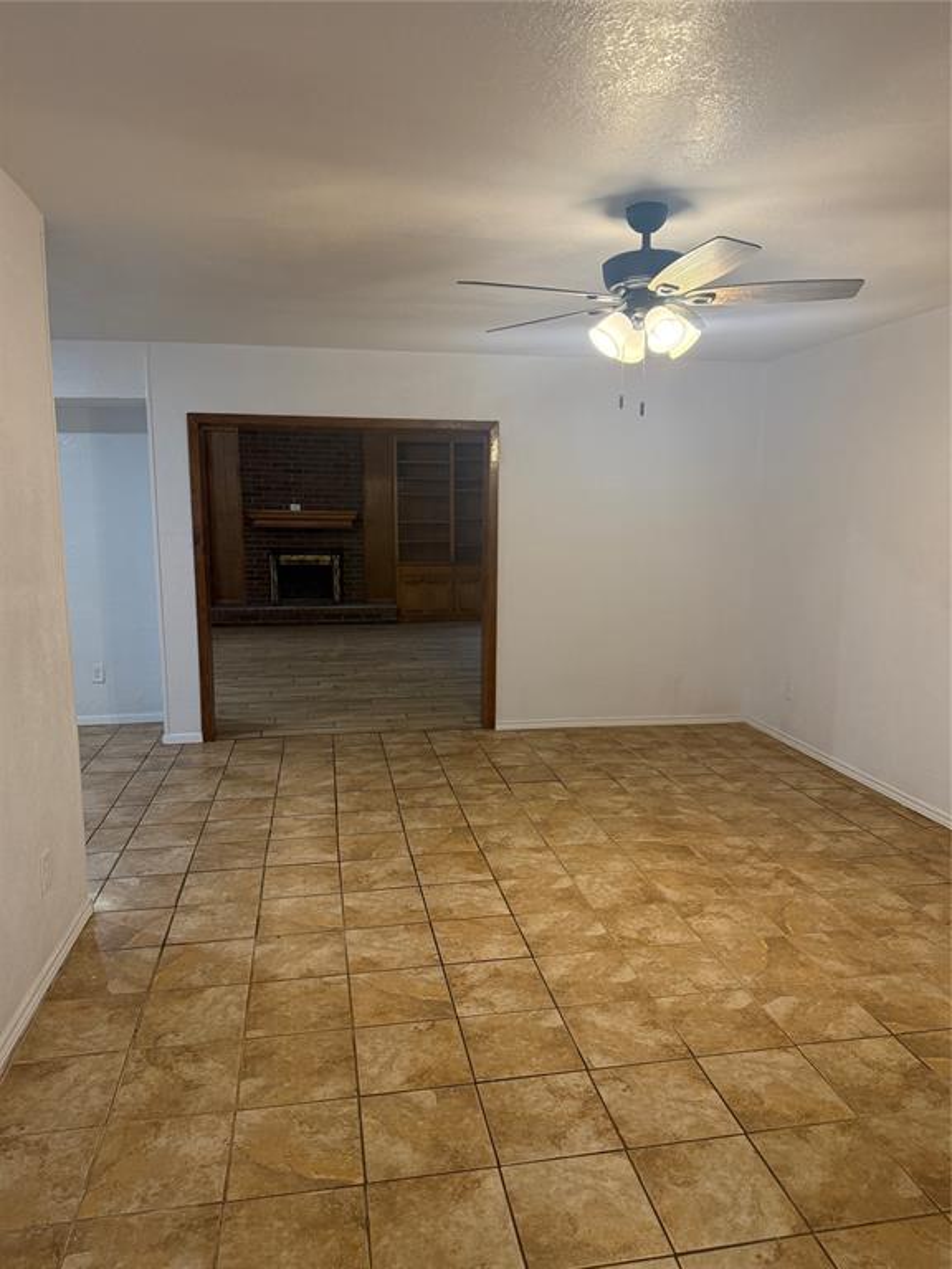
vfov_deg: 71.6
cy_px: 634
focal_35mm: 24
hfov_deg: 56.8
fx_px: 880
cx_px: 476
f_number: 1.78
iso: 320
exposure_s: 1/120
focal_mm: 6.76
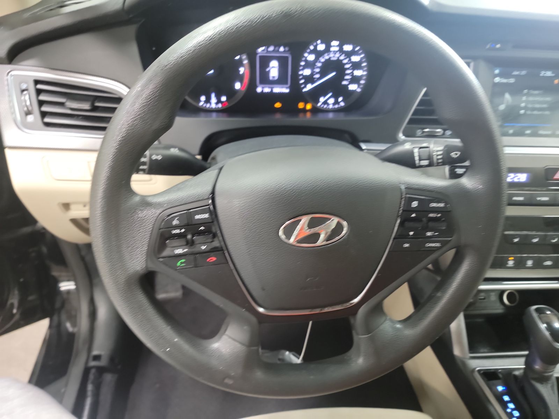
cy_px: 210
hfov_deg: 71.6
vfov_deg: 56.8
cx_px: 280
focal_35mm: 24
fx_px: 388
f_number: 1.8
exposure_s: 1/30
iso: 848
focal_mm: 6.7
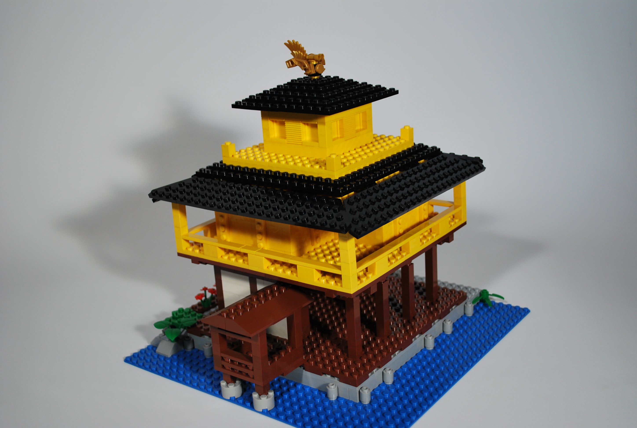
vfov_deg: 31.0
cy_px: 214
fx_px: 771
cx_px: 318
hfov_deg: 44.9
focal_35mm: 44
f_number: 4.8
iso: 200
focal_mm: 29
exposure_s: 1/50
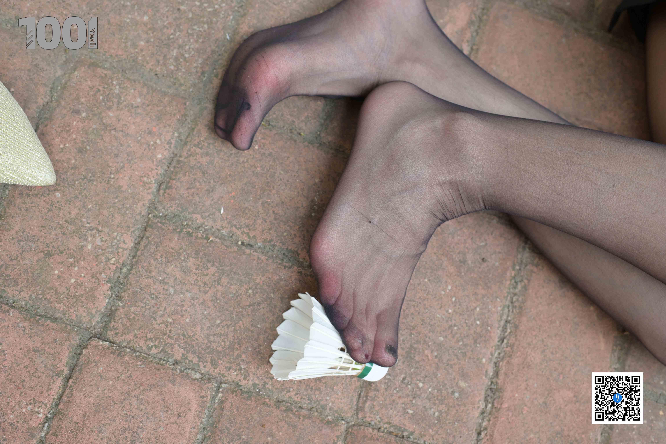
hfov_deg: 54.4
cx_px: 333
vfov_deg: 37.9
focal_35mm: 35
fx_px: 647
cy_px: 222
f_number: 5.6
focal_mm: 35
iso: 200
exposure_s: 1/200
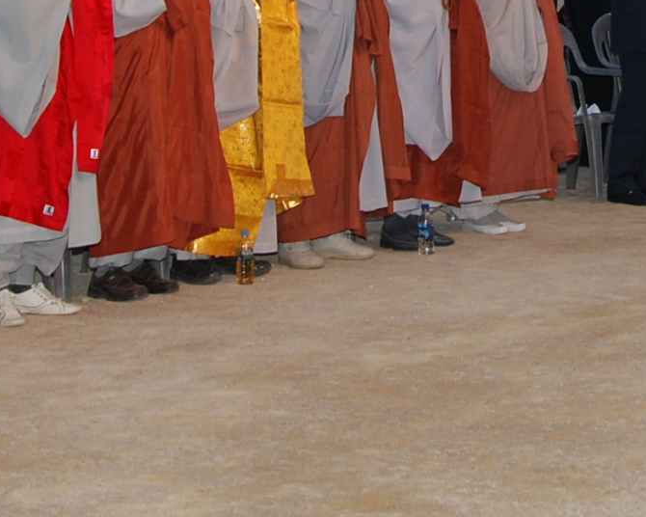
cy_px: -135
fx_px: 2333
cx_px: 603
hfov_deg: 15.6
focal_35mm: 122
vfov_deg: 12.3
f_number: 4
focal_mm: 20
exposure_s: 1/60
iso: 200
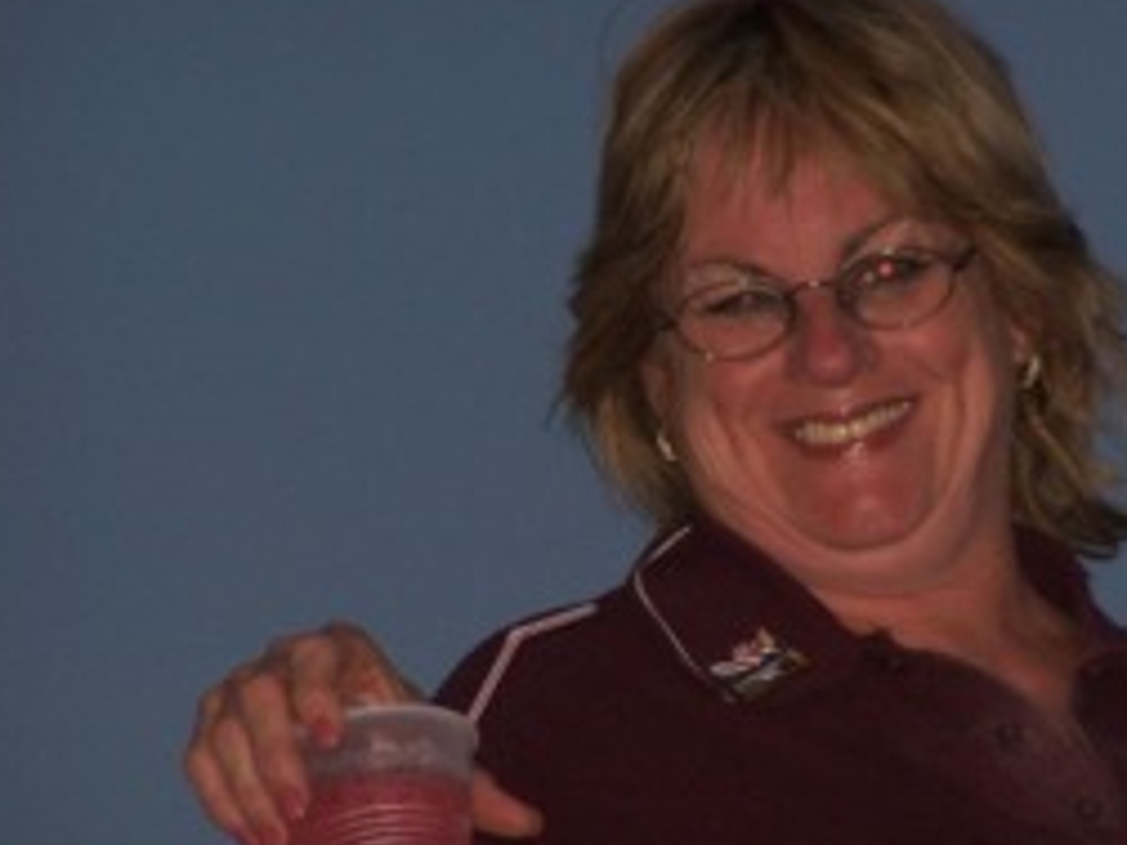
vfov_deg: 3.0
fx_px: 16148
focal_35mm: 496
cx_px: 756
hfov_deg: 4.0
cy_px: 382
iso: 140
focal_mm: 59.2
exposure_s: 1/320
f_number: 3.6
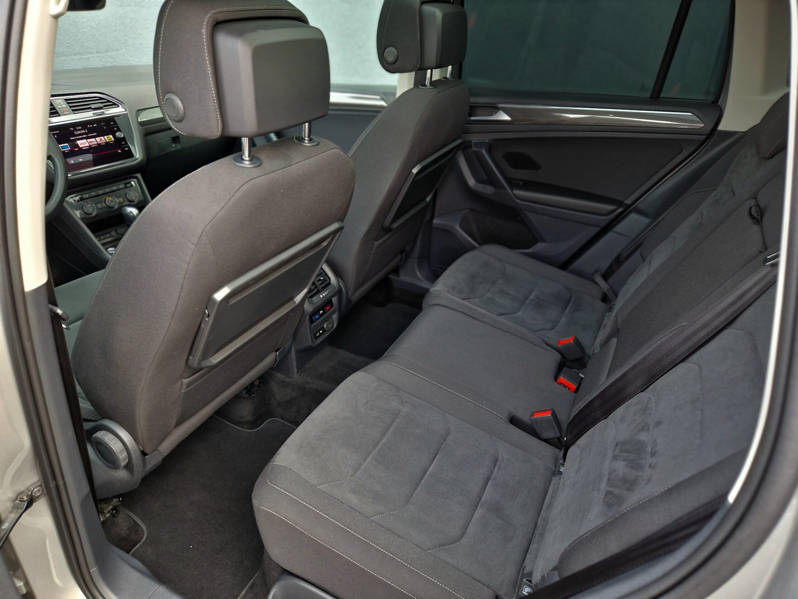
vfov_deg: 58.9
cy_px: 300
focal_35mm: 23
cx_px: 399
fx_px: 530
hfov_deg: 73.9
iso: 100
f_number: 1.8
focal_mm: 5.4
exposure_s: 1/100
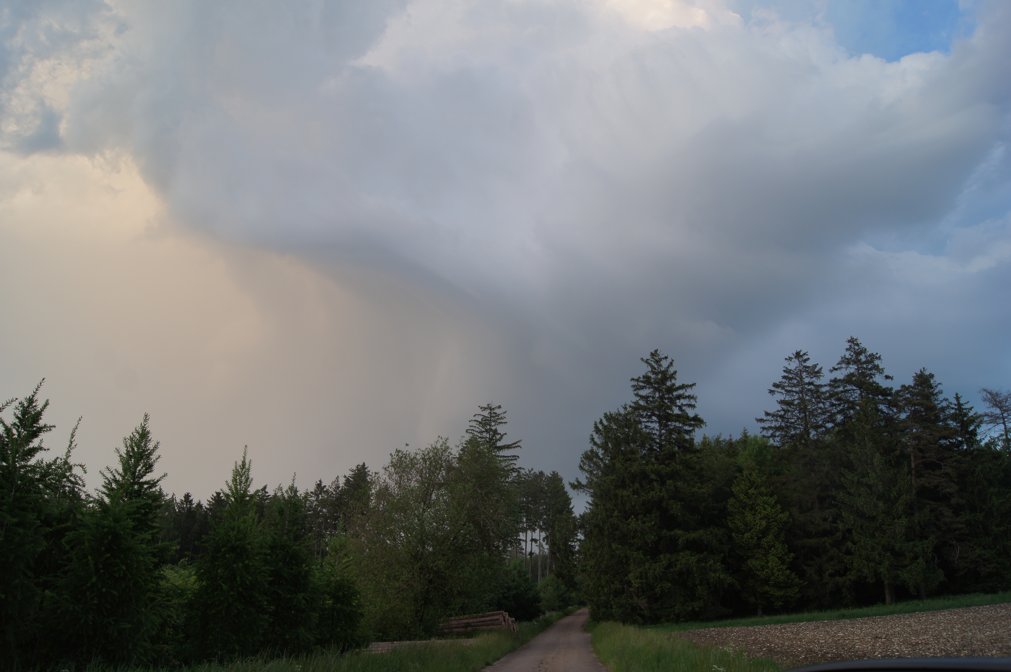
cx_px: 506
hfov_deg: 67.4
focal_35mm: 27
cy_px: 336
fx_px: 757
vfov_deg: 47.8
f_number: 5.6
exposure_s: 1/40
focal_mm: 18
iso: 100
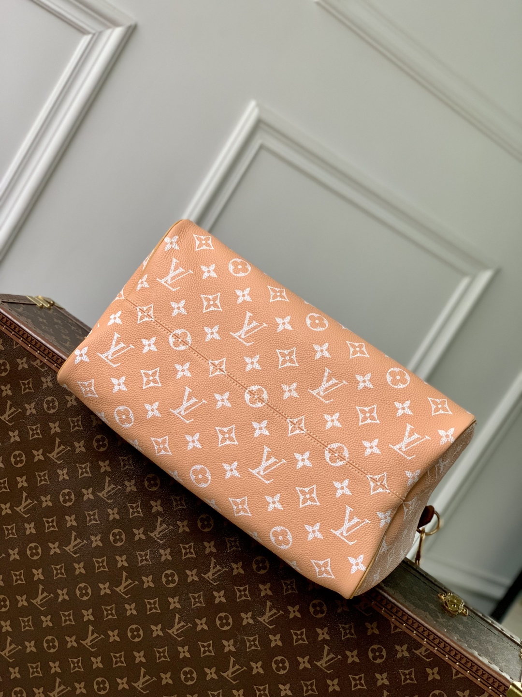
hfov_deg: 28.0
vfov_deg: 36.8
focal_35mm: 52
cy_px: 348
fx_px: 1046
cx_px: 261
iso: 125
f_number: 2.4
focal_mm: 6
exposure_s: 1/115
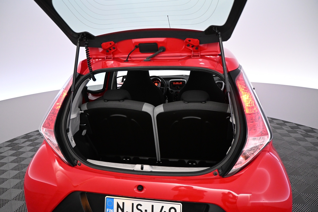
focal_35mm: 26
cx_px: 159
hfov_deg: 70.4
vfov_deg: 50.4
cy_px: 106
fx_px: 225
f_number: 3.5
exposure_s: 1/125
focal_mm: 17
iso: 2500
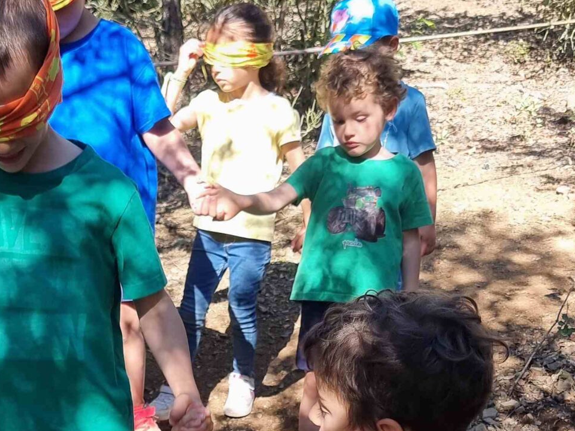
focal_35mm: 64
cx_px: 152
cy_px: 478
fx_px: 1063
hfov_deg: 29.8
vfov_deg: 21.7
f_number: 1.8
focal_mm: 6.7
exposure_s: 1/163
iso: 50
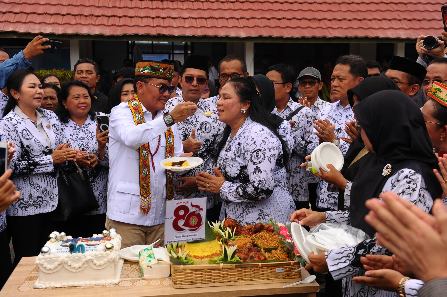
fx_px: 596
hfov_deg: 41.1
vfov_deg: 28.0
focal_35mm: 48
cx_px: 224
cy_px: 148
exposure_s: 1/800
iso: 250
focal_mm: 48
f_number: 5.6
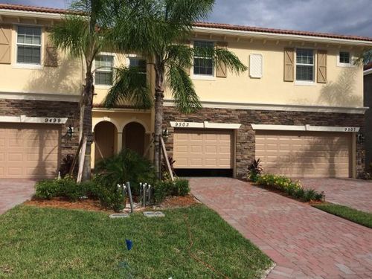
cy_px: 140
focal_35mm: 29
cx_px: 186
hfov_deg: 61.7
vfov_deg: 48.2
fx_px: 312
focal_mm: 4.15
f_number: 2.2
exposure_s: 1/2415
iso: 32
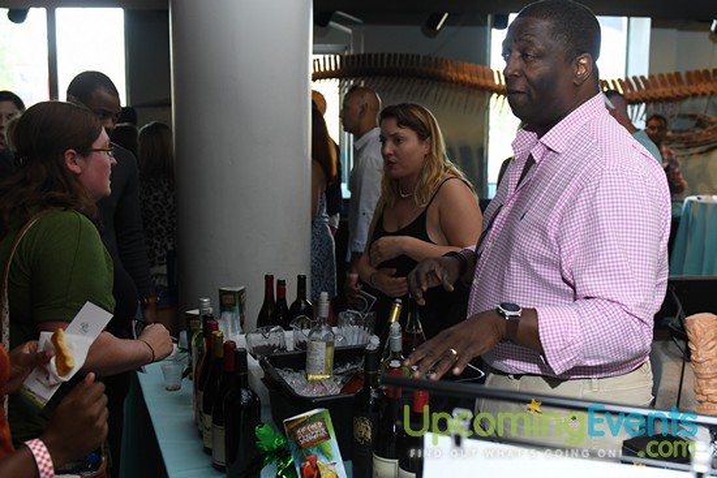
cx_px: 358
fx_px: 717
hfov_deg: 53.1
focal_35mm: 36
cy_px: 239
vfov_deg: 36.9
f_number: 3.2
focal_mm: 24
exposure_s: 1/125
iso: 1000
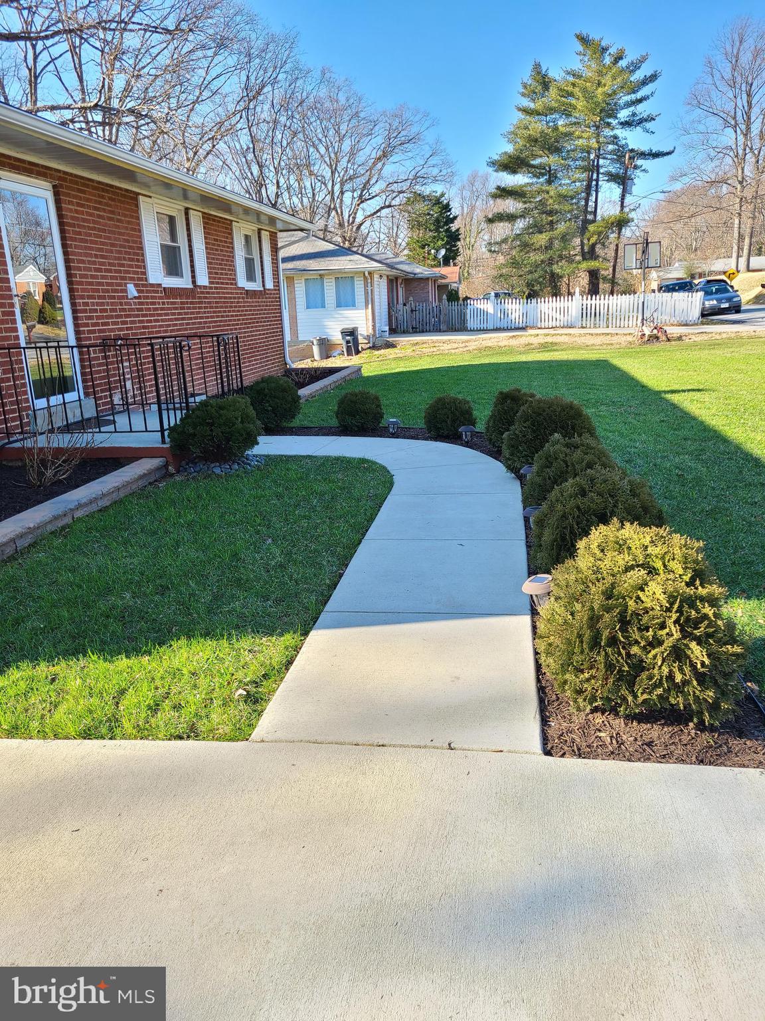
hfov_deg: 53.1
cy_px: 510
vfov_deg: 67.3
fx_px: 766
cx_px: 382
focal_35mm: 26
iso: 40
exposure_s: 1/298
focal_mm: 5.4
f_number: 1.8
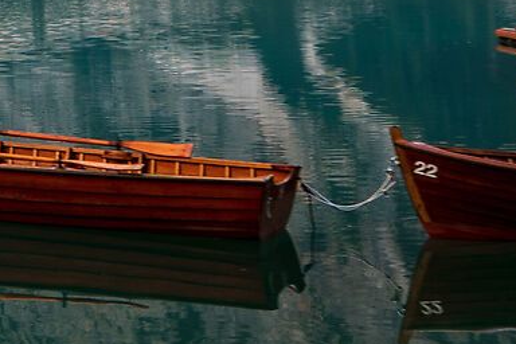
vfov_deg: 8.8
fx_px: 2150
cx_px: -732
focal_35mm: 150
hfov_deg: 11.3
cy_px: -251
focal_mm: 24
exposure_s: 1/10
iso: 50
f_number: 7.1
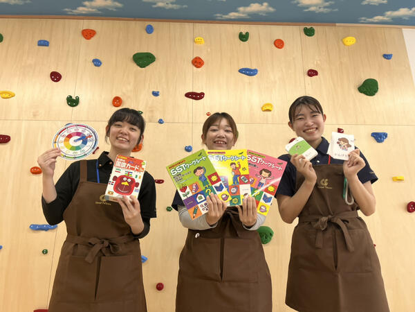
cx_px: 208
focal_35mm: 26
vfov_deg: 53.1
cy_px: 156
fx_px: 312
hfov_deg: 67.3
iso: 50
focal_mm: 5.1
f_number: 1.6
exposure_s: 1/122
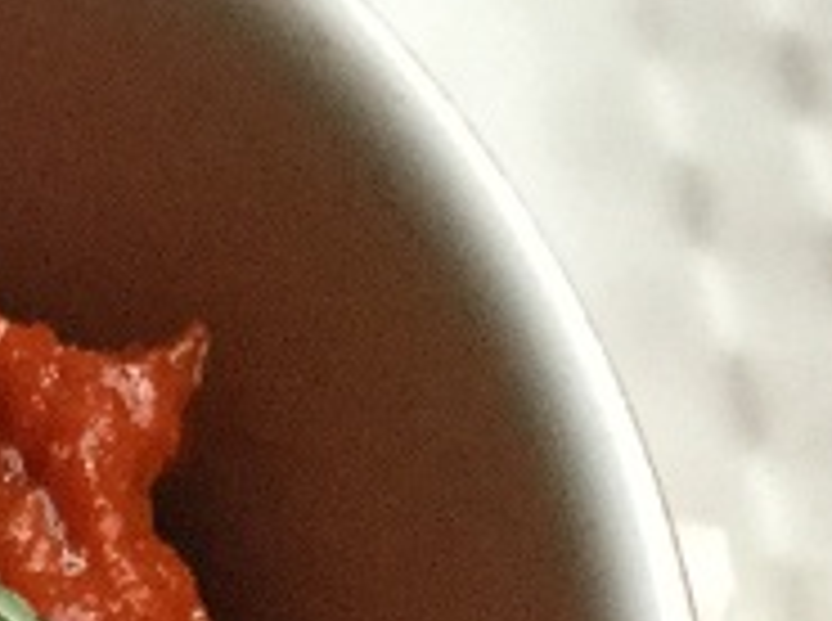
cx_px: -648
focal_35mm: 137
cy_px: 940
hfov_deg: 13.1
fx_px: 3286
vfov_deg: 10.4
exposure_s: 1/30
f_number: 2.4
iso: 200
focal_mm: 3.3
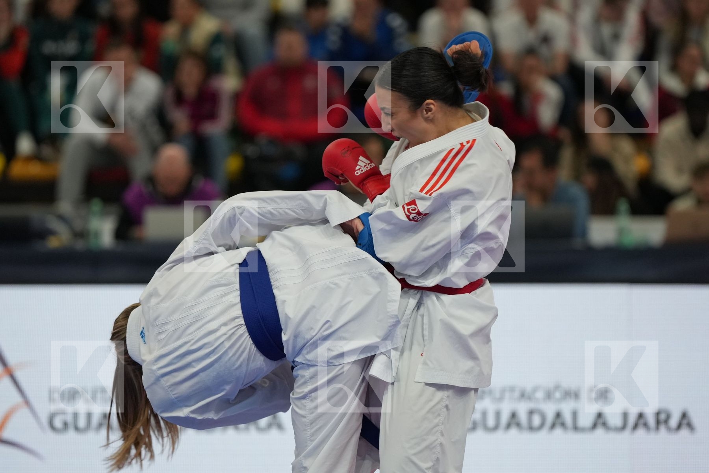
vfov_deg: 5.2
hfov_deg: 7.8
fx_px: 5199
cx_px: 354
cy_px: 236
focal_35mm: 264
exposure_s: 1/1000
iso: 1600
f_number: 2.8
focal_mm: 176
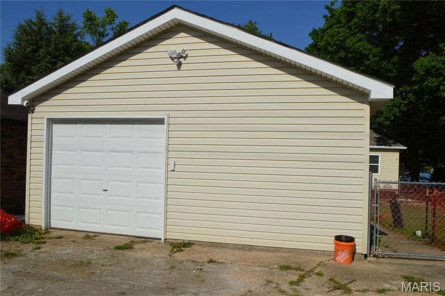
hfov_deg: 67.4
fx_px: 333
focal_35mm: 27
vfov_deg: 47.8
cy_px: 148
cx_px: 222
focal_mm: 18
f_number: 14
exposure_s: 1/200
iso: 100
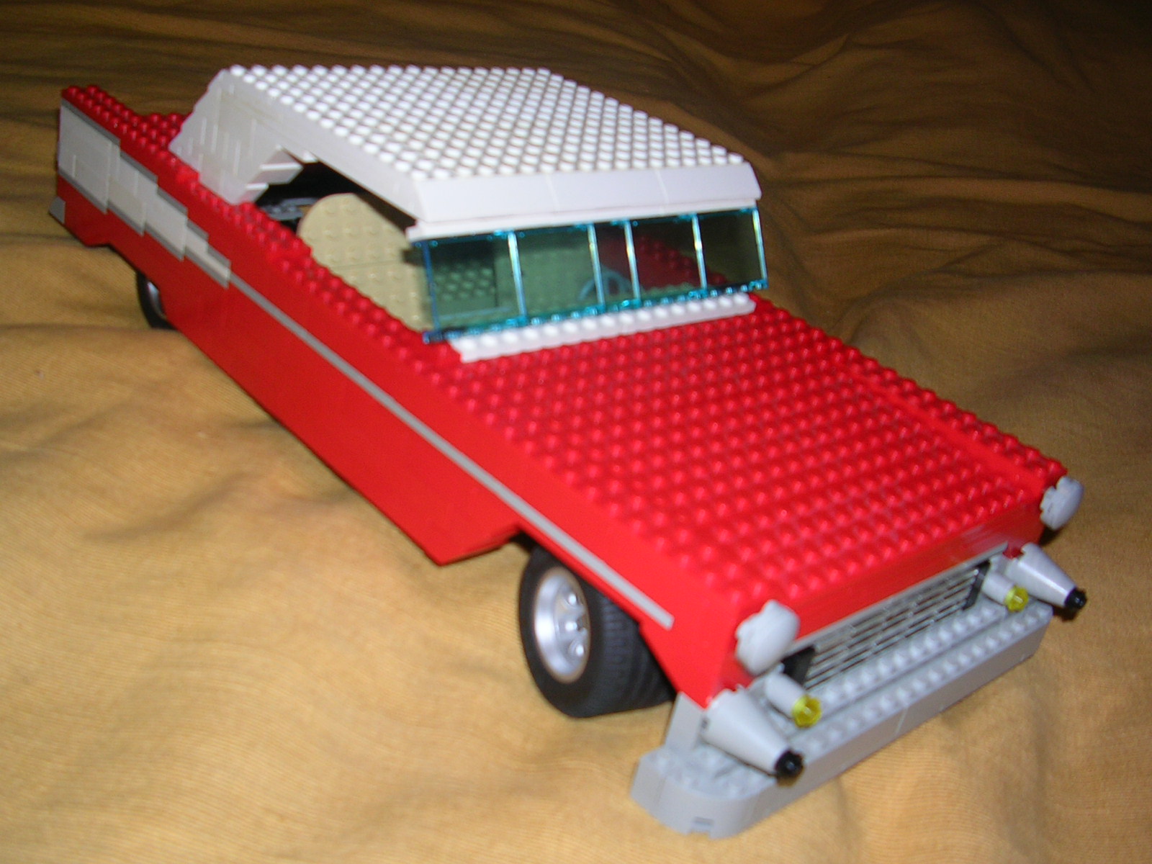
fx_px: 1265
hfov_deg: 49.0
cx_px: 576
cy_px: 432
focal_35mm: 38
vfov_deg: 37.7
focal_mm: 5.8
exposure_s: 1/60.1
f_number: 2.8
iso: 50
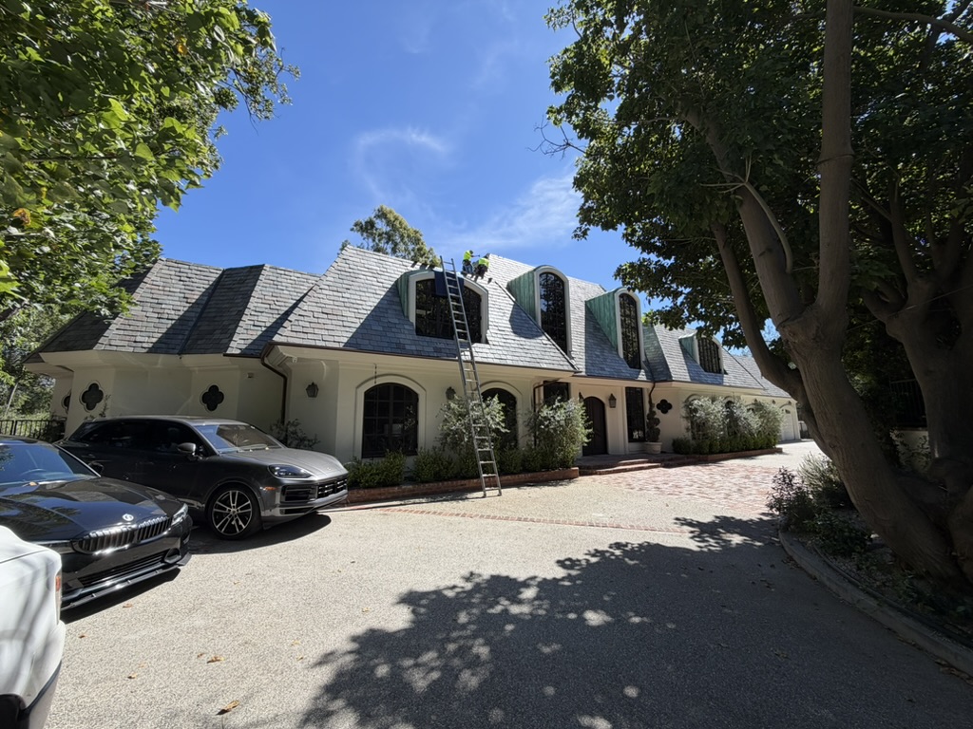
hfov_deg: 102.1
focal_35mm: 14
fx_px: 394
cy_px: 364
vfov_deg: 85.7
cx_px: 486
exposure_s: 1/770
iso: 32
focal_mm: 2.22
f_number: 2.2
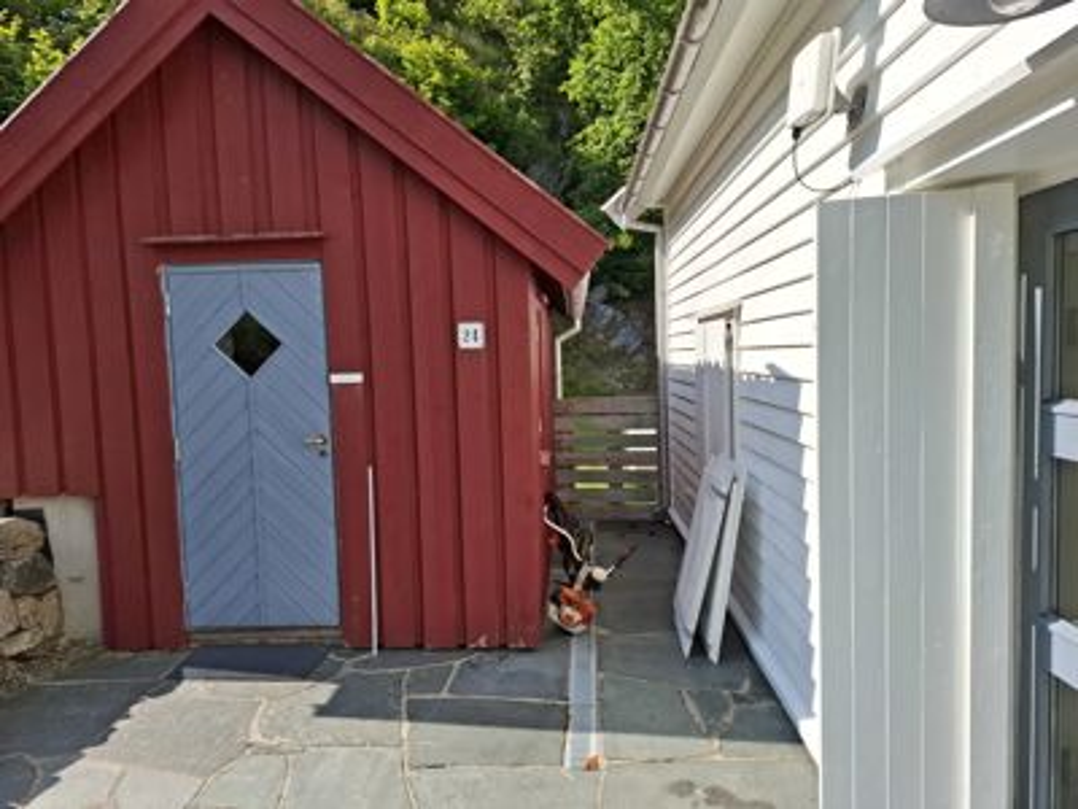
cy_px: 404
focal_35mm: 23
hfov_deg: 73.9
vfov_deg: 58.9
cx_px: 539
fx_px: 716
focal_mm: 5.54
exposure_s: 1/1773
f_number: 1.8
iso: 50
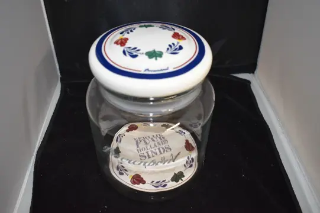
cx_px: 160
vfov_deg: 39.9
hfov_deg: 57.3
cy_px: 106
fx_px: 293
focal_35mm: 33
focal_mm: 22
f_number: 4.5
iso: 800
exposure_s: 1/80
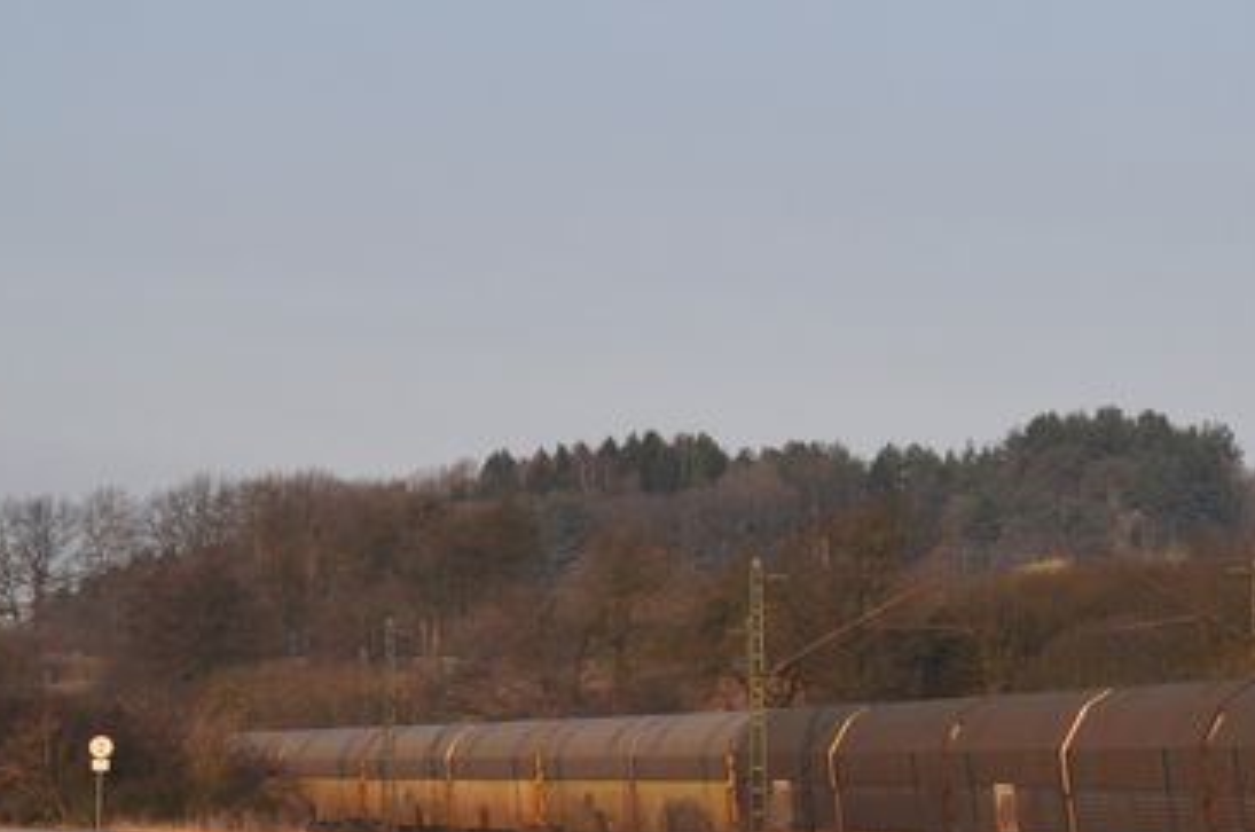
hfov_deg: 13.4
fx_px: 5130
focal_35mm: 147
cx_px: 1712
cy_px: 560
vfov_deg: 9.3
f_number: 8
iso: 400
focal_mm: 35
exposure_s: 1/500
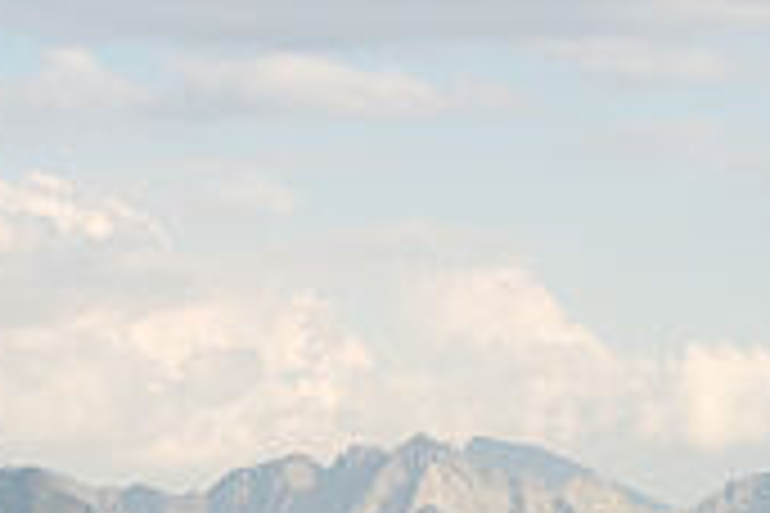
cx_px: 883
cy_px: 670
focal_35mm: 254
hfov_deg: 8.0
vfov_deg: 5.4
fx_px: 5432
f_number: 5.6
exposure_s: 1/640
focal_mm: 35
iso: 125
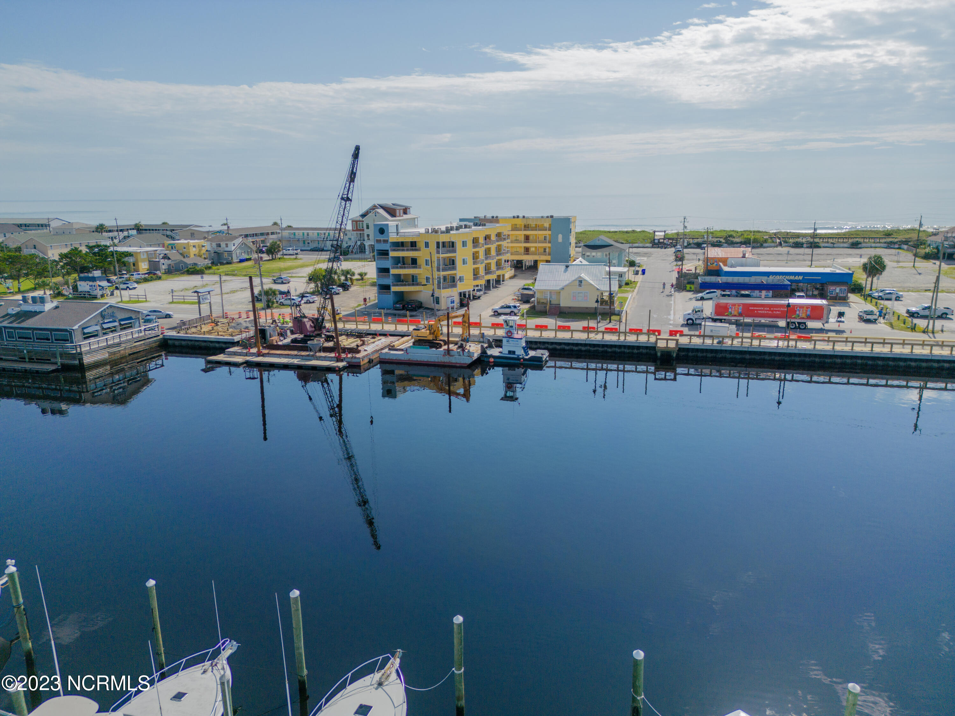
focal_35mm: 24
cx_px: 478
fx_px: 662
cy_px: 358
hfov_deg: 71.6
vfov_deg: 56.8
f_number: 1.7
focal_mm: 6.72
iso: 110
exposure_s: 1/3200
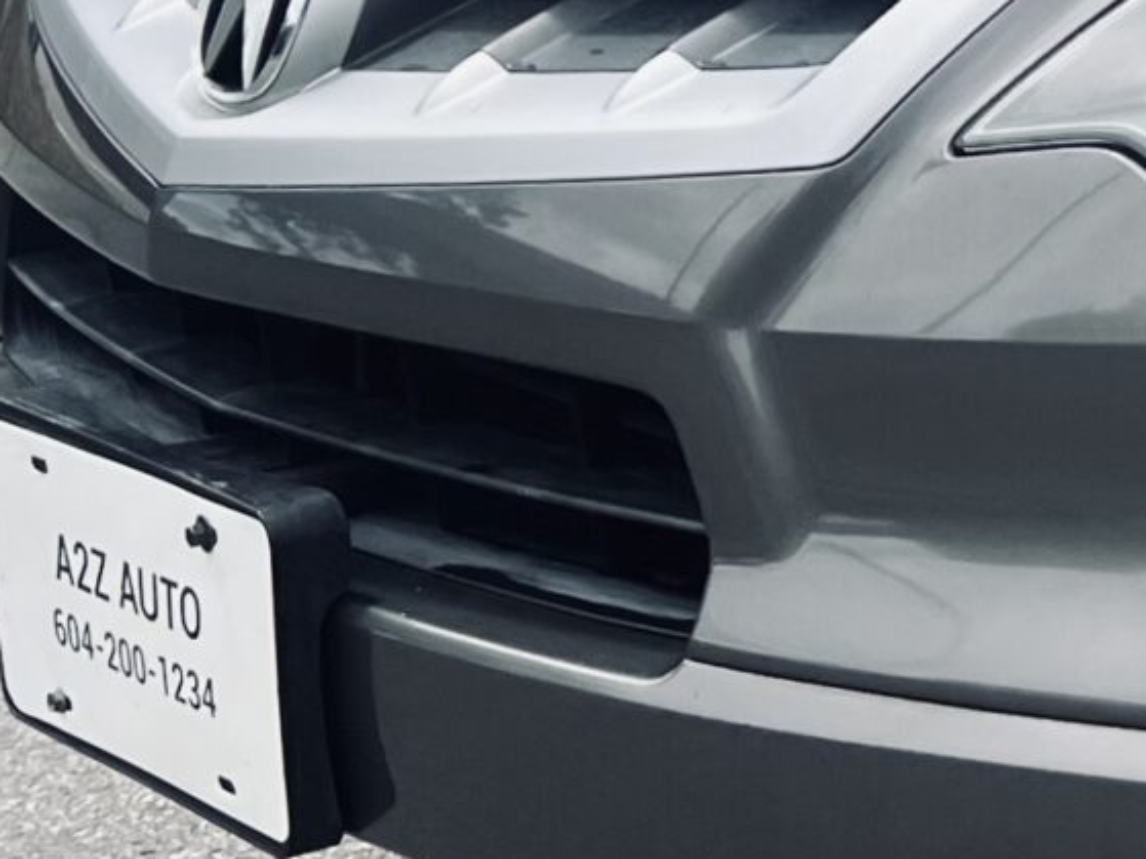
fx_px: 3939
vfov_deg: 12.2
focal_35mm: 119
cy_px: -117
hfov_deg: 13.9
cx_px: 2321
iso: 50
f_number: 1.5
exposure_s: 1/2457
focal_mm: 5.7
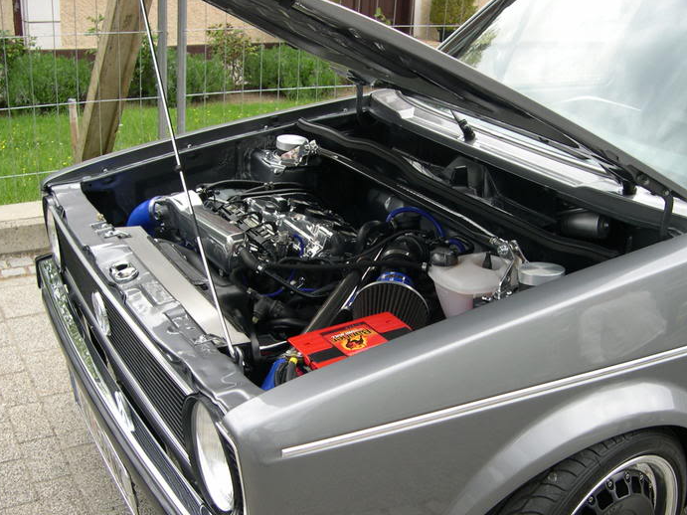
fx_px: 873
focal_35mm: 44
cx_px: 354
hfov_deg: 42.9
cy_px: 296
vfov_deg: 32.8
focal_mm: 8
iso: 100
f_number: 2.8
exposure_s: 1/318
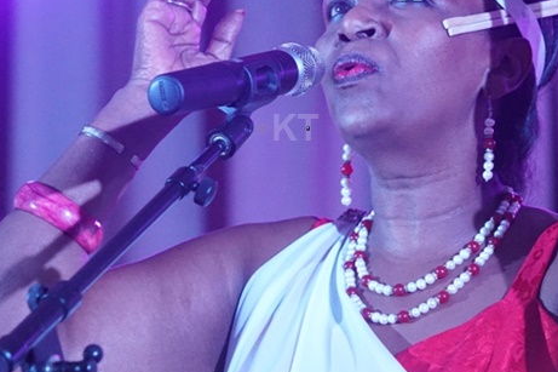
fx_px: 6507
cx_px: 424
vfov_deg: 3.3
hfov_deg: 4.9
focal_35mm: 420
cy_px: 108
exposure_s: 1/60
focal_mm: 180
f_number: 5.6
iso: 3200
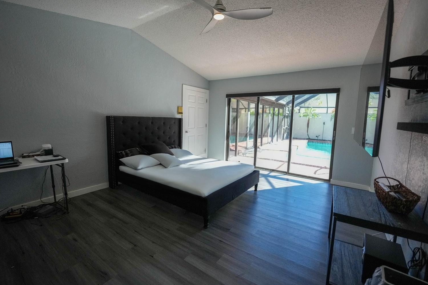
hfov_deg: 100.4
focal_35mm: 15
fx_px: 178
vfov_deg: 77.3
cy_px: 138
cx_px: 219
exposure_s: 1/4000
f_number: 1.8
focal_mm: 14
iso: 2500
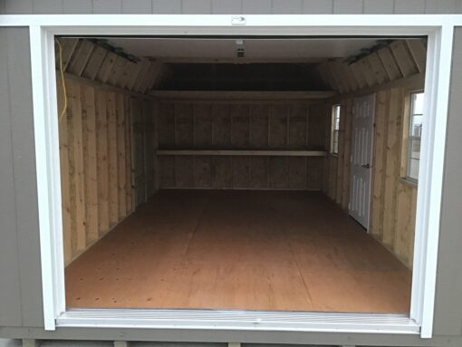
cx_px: 231
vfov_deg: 45.5
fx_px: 414
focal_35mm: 31
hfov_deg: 58.3
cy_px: 174
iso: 125
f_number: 2.4
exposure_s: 1/30
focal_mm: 3.3
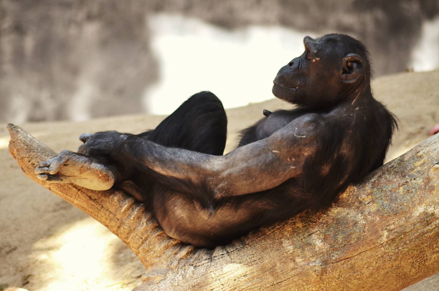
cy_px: 146
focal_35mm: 420
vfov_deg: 3.3
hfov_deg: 4.9
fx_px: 5111
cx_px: 220
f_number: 5.3
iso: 800
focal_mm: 280
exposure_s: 1/800
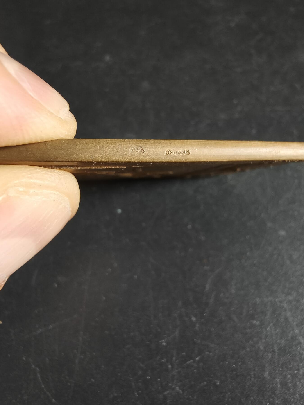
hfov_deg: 58.9
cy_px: 202
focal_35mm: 23
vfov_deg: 73.9
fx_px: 269
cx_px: 152
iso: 1600
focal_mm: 2.32
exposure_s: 1/24.7
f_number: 2
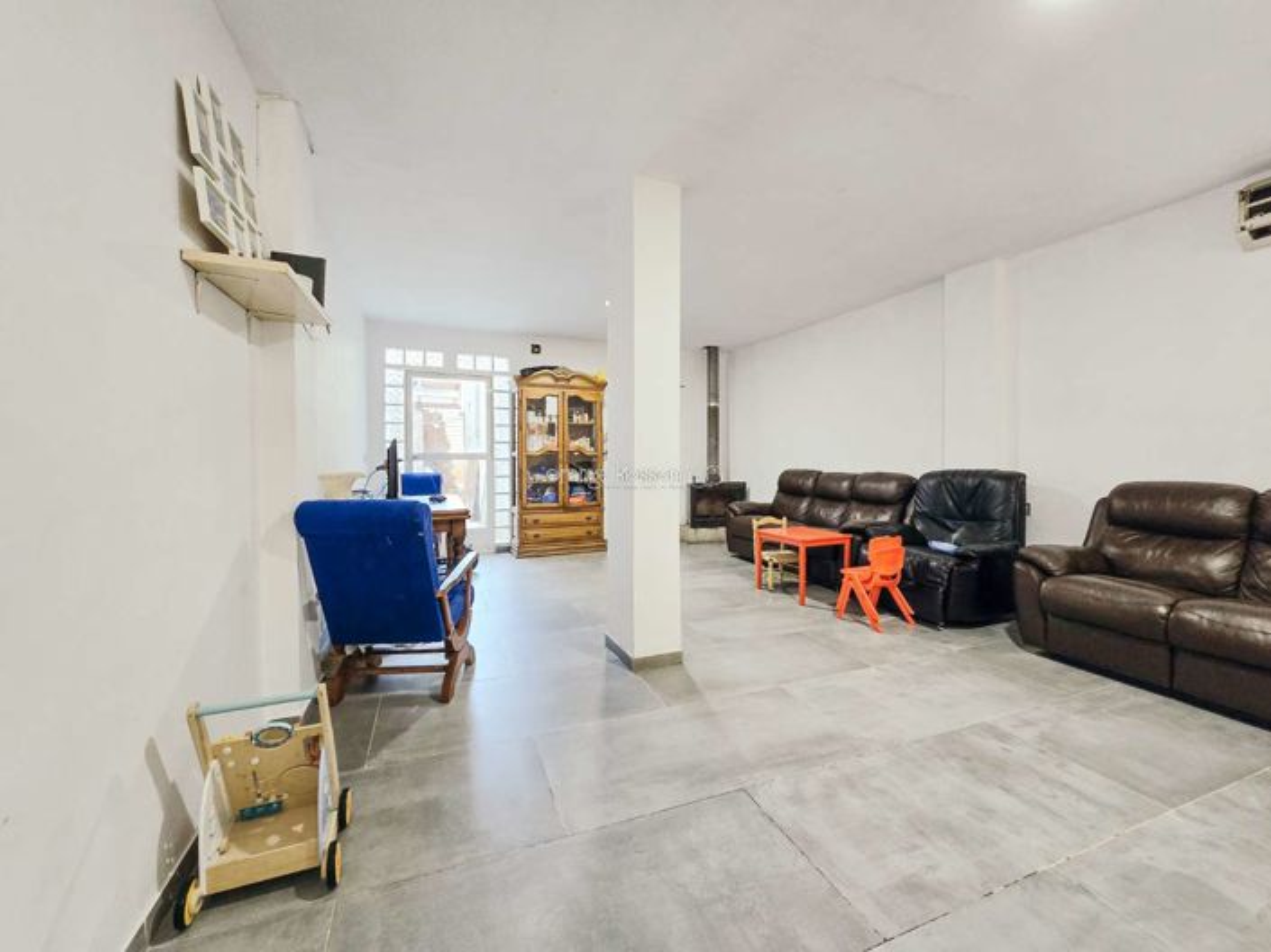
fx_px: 477
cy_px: 476
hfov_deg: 106.2
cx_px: 636
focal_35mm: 13
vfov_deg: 89.9
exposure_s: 1/50
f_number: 2.2
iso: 160
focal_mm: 2.2
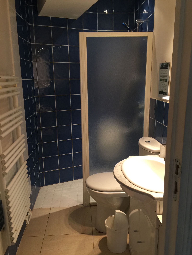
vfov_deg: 61.7
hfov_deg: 48.2
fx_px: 214
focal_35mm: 29
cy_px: 128
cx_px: 96
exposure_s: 1/15
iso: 40
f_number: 2.2
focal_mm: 4.15
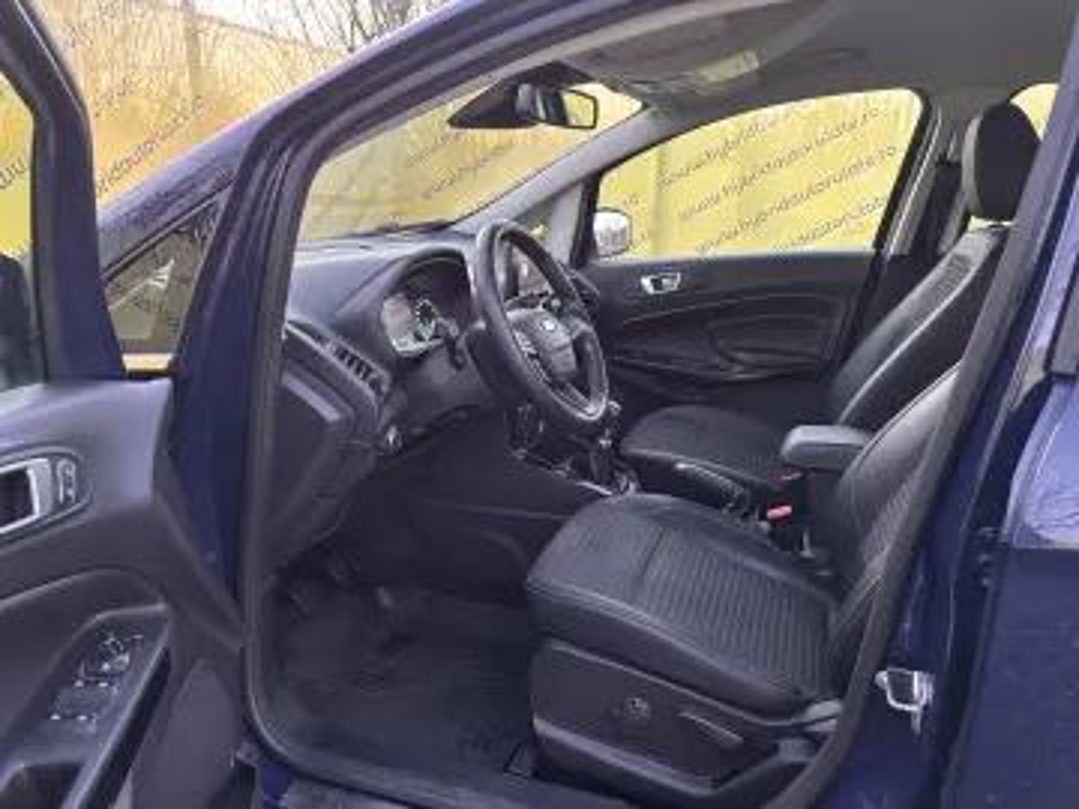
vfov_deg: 53.1
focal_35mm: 26
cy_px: 404
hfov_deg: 67.3
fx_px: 810
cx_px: 540
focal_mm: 5.96
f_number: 1.6
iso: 500
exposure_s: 1/34
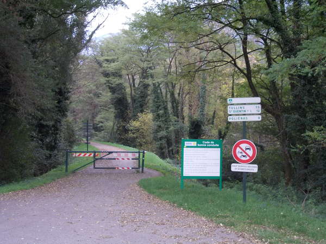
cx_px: 163
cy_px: 122
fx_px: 565
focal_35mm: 60
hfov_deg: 32.2
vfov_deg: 24.4
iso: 200
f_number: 4
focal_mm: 8.5
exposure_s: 1/25
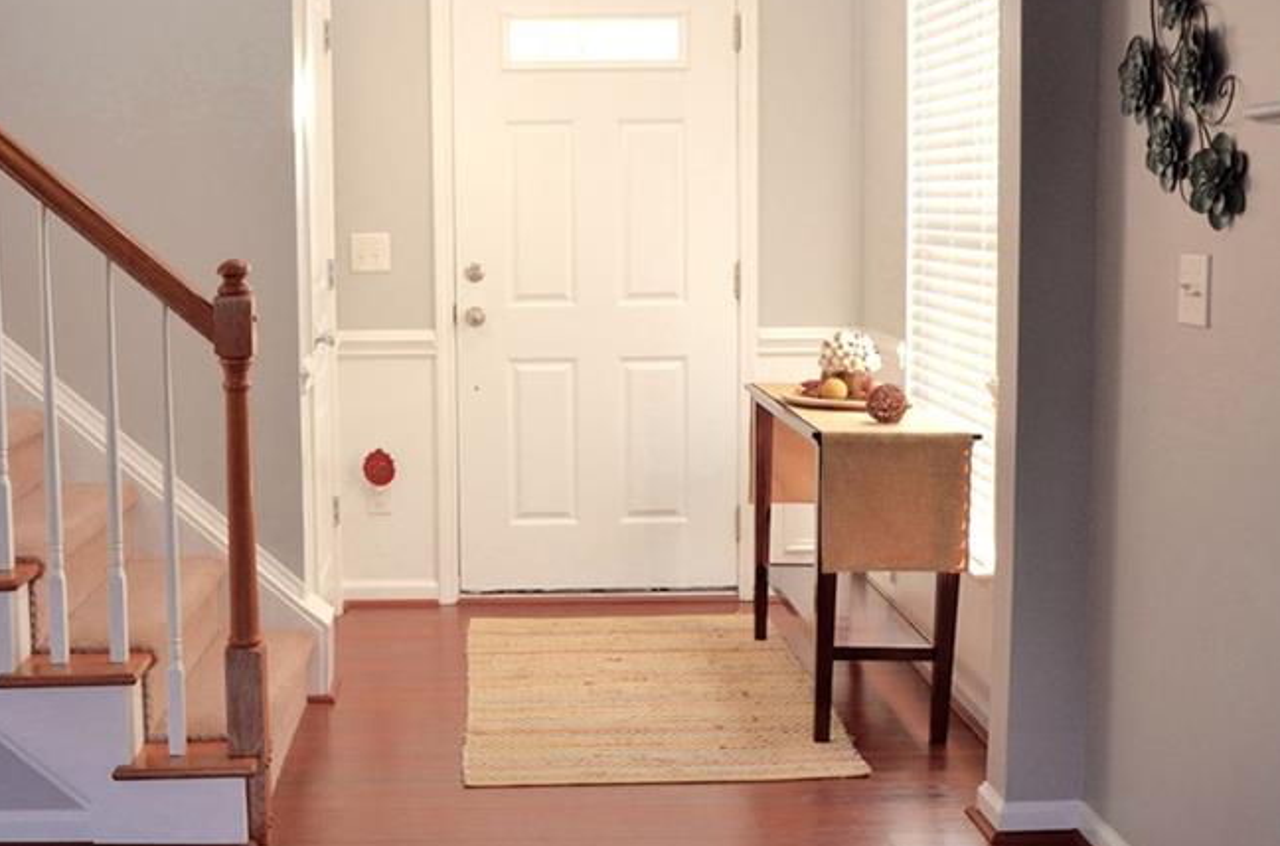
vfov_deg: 26.9
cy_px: 359
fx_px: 1765
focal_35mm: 50
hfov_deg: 39.7
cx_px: 518
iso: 640
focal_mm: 21
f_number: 4
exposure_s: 1/60
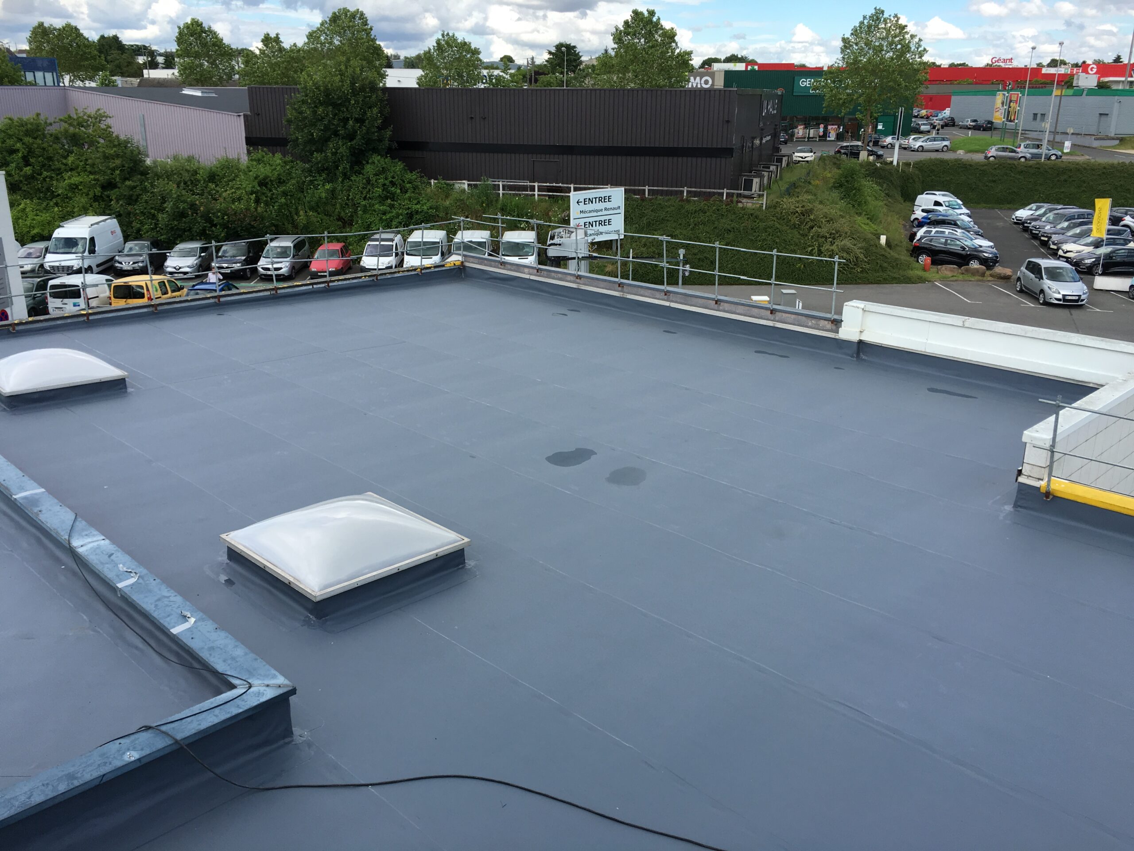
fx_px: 950
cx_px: 567
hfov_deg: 61.7
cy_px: 426
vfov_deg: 48.2
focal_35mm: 29
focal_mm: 4.15
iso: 25
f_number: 2.2
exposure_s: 1/810
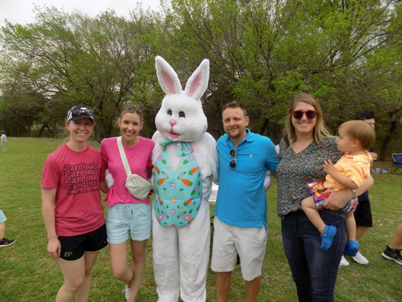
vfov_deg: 58.9
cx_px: 201
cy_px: 151
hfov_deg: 73.9
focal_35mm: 23
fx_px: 267
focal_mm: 4
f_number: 3.1
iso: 80
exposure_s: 1/160
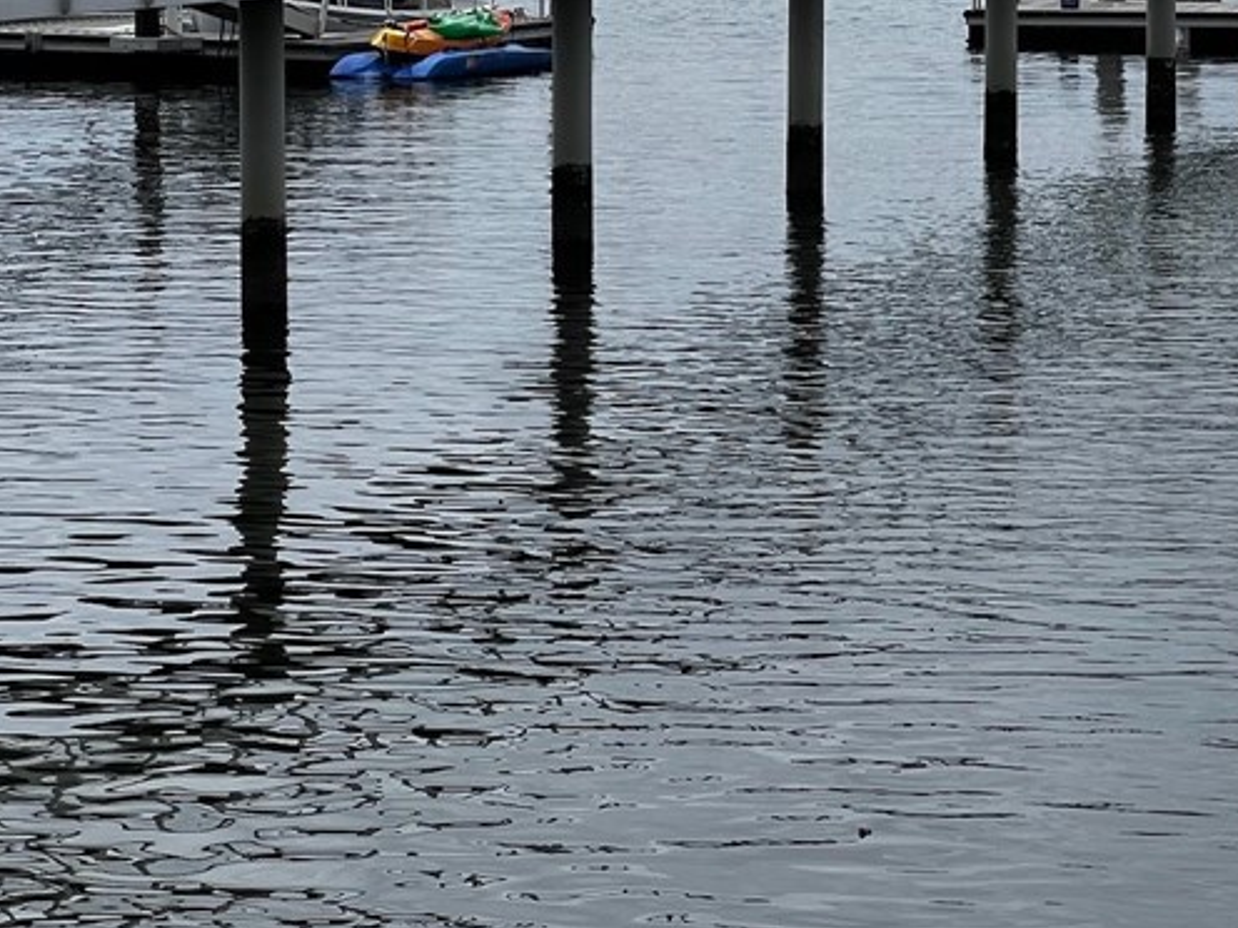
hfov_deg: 12.4
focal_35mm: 159
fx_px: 5686
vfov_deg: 9.3
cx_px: 709
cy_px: 35
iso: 32
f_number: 2.8
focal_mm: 9
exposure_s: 1/1429
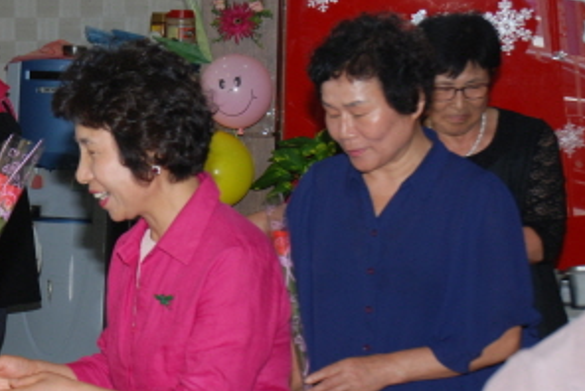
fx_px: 2017
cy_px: 339
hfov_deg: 16.1
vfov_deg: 11.0
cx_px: -30
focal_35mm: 124
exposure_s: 1/60
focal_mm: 34
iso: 200
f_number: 5.6
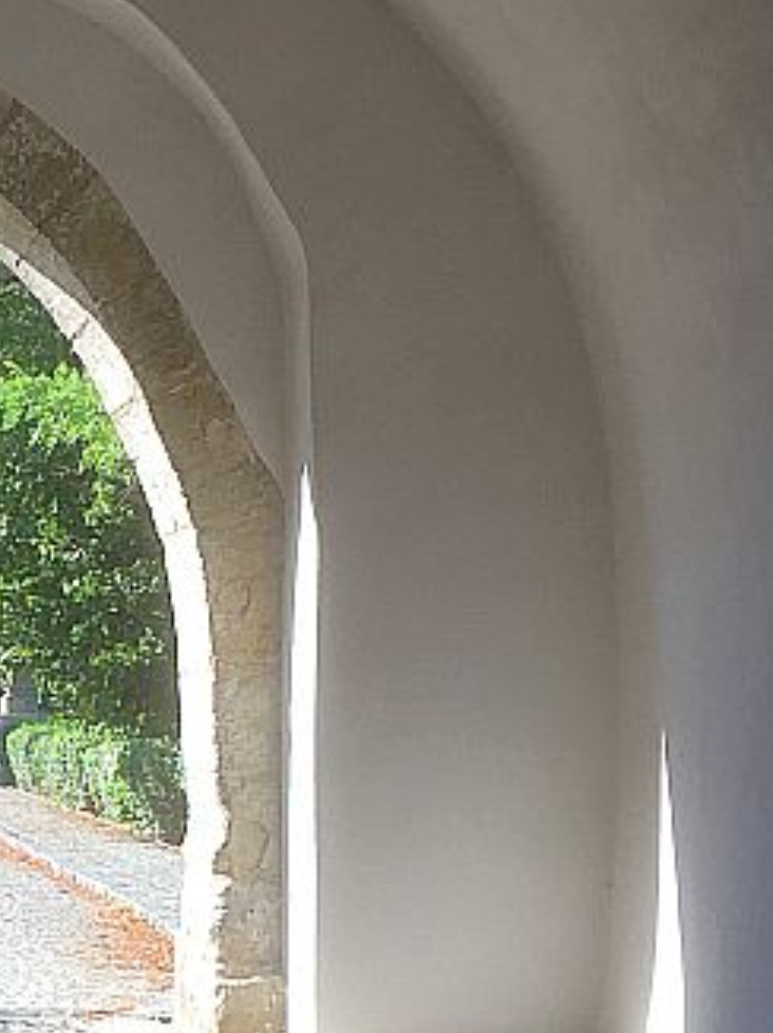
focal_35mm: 95
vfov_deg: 20.0
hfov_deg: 14.6
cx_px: -323
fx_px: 2832
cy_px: 1028
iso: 32
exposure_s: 1/329
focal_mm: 4.15
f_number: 2.2
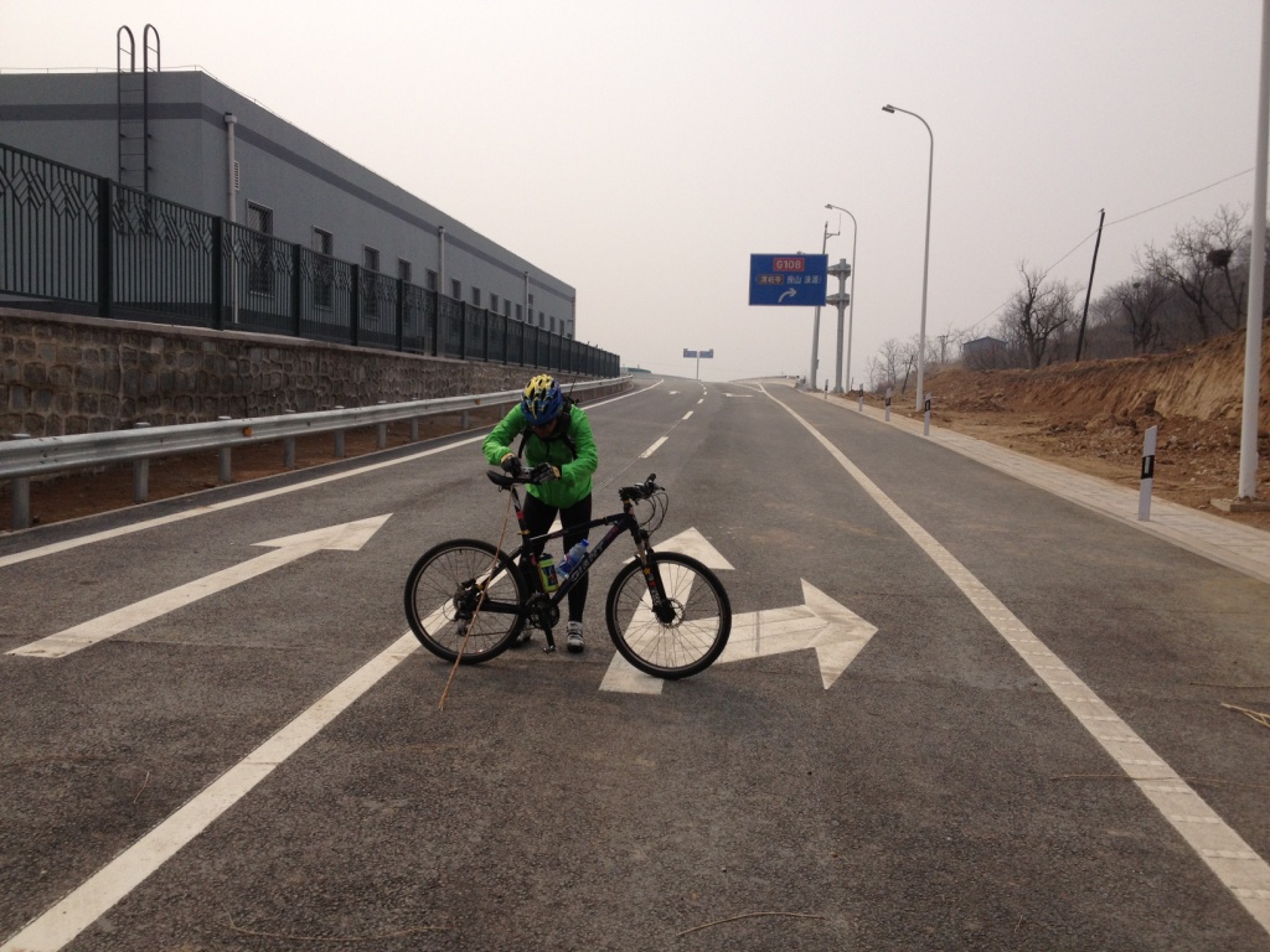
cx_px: 635
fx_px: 1284
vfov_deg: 40.7
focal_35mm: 35
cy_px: 476
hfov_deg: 52.6
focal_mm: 4.28
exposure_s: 1/2304
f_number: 2.4
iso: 64
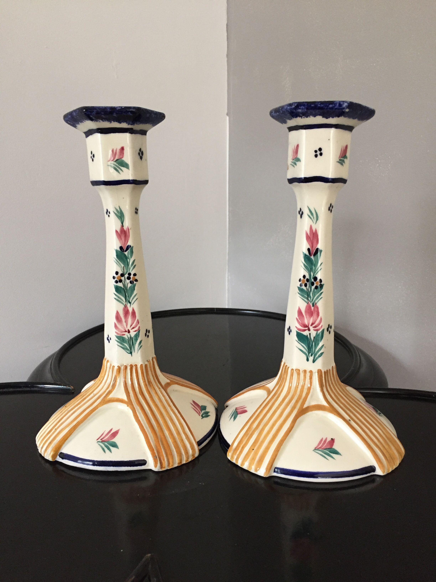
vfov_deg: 61.7
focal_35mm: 29
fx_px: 487
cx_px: 218
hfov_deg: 48.2
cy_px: 291
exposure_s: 1/33
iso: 200
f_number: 2.2
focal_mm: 4.15
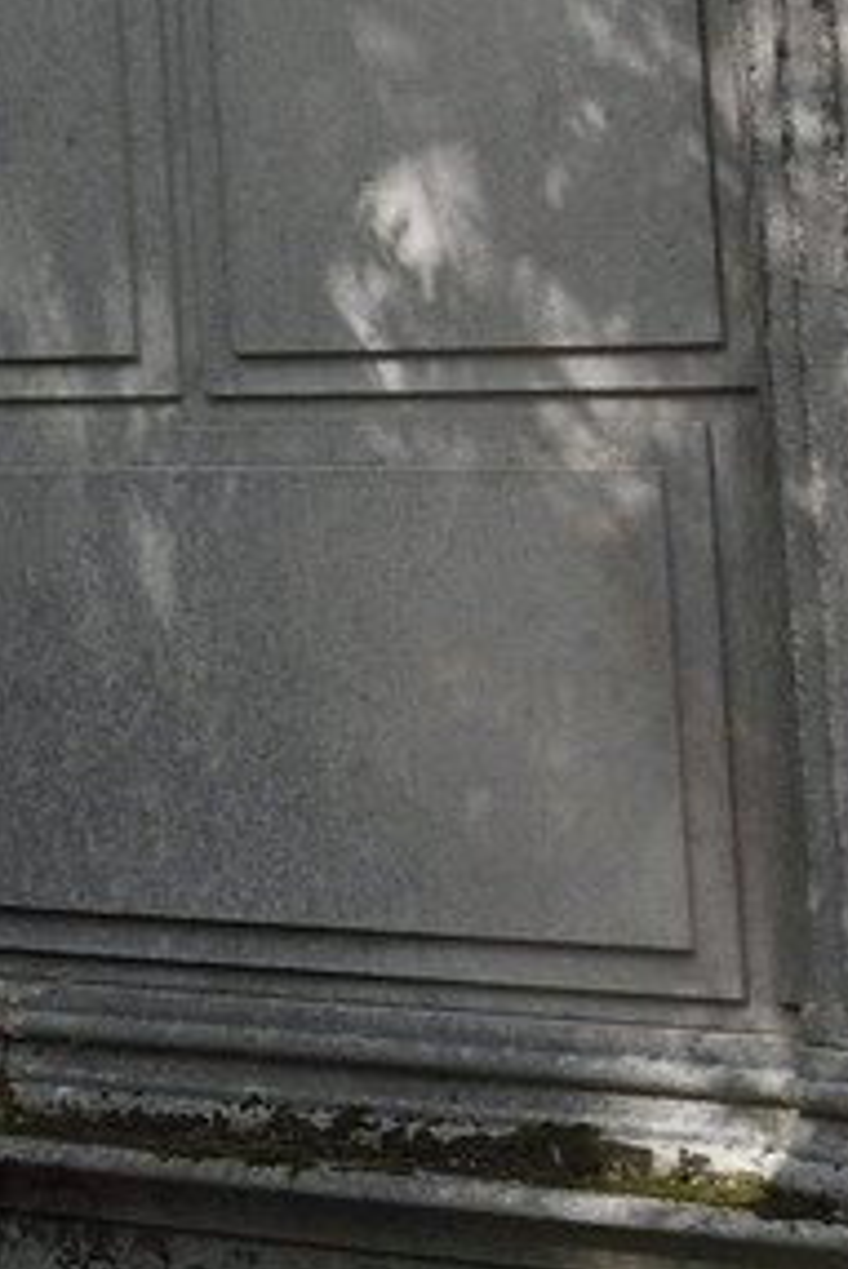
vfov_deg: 12.1
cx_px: -2278
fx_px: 5717
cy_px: -590
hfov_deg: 6.9
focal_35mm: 162
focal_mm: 29
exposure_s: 1/200
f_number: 14
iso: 400
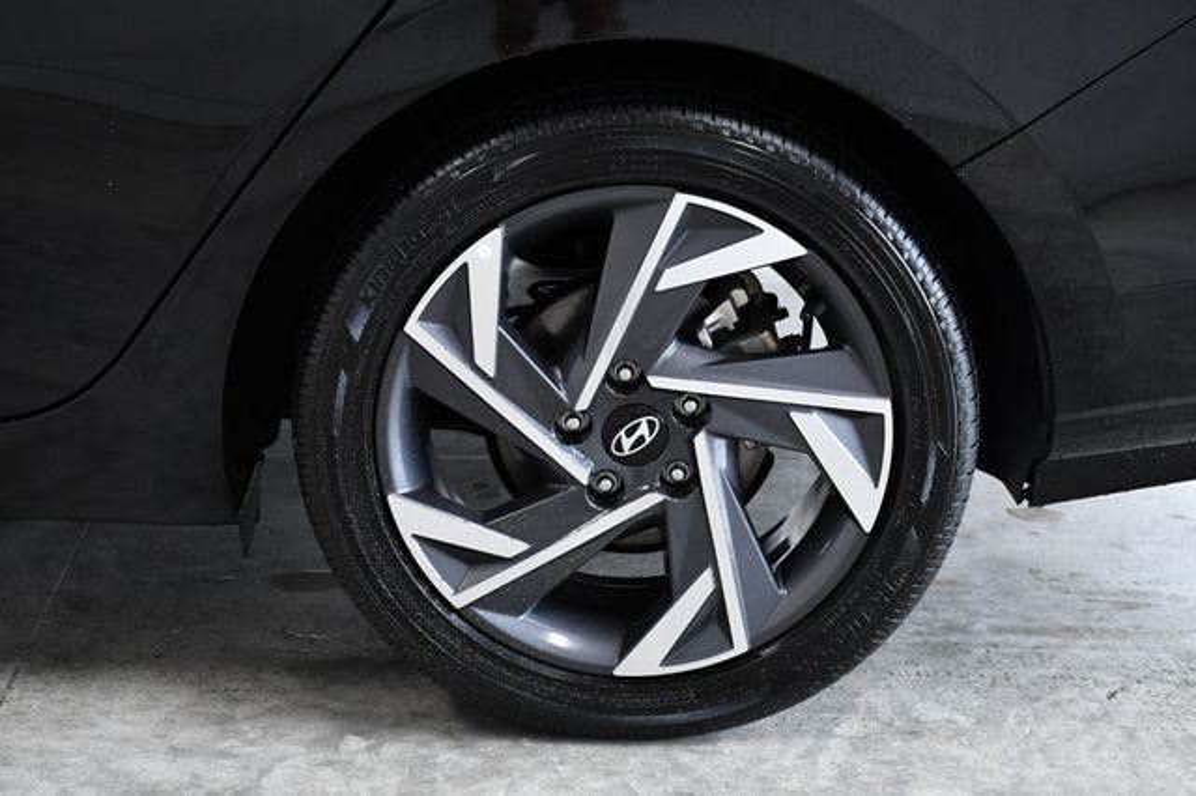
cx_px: 598
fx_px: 2490
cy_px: 398
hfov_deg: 27.0
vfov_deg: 18.2
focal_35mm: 75
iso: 2500
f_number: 8
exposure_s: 1/250
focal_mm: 50
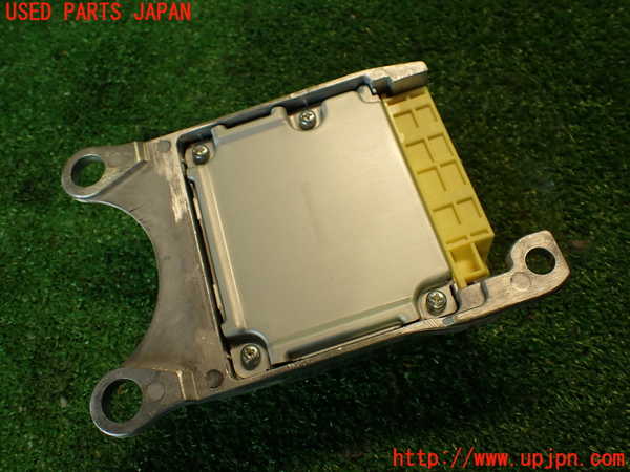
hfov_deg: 56.8
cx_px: 315
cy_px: 236
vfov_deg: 44.2
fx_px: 582
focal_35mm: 32
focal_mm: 5.79
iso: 200
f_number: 2.4
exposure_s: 1/60
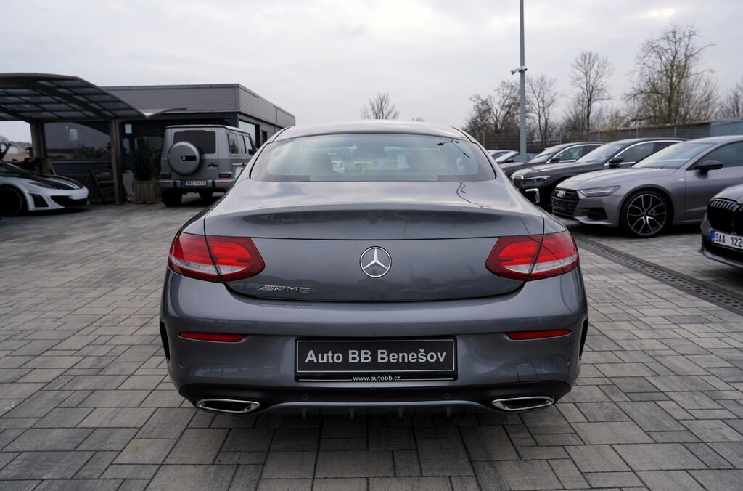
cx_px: 372
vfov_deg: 51.0
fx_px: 514
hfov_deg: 71.7
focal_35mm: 25
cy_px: 246
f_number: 6.3
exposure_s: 1/160
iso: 100
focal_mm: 25
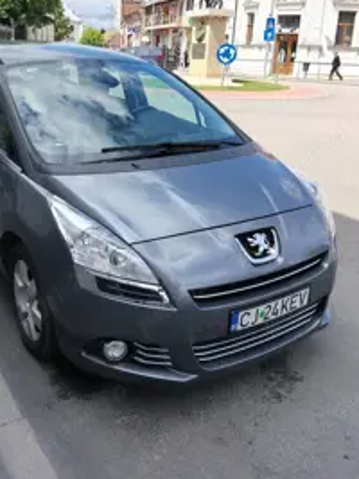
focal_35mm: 36
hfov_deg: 39.3
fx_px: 498
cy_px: 181
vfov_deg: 50.9
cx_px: 131
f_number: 1.75
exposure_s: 1/520
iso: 100
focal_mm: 5.25
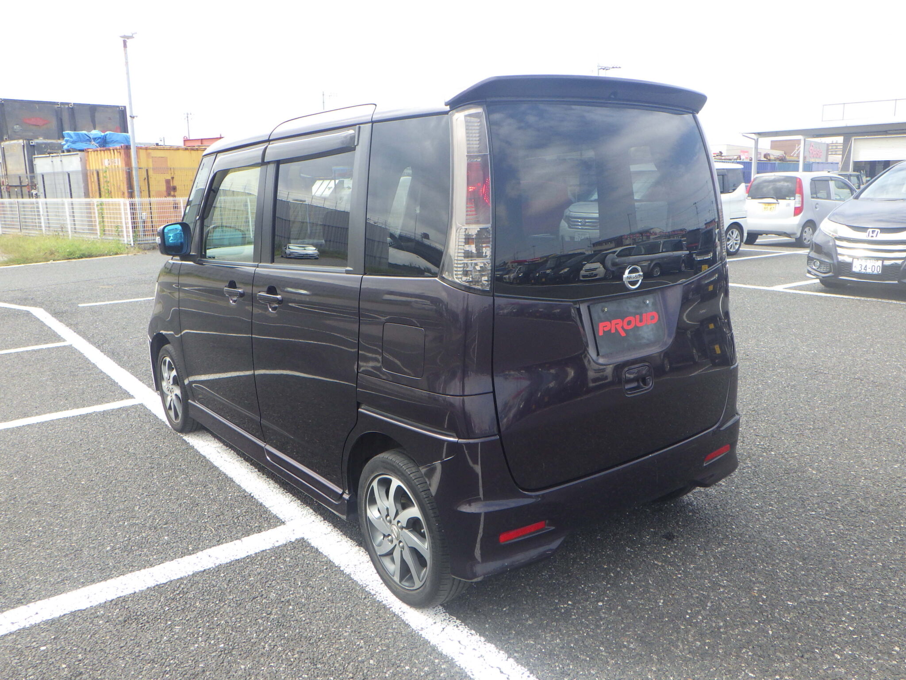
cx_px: 453
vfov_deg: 49.7
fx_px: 733
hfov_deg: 63.4
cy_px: 340
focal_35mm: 28
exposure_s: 1/250
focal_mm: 5
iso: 125
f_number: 4.2
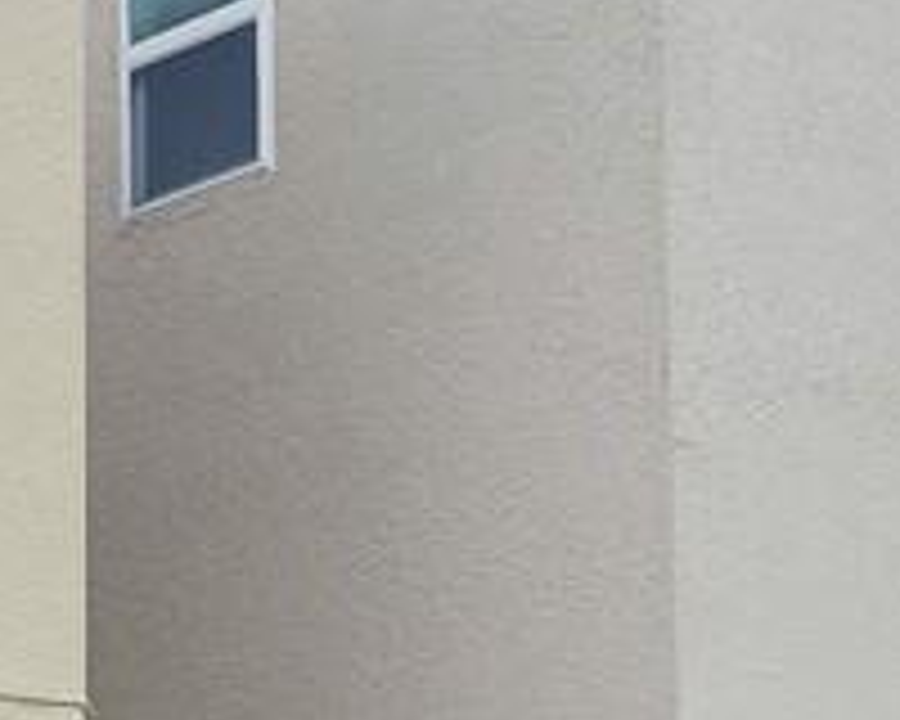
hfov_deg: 9.7
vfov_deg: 8.4
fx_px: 4795
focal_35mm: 180
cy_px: 1156
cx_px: -1089
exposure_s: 1/689
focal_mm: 6.4
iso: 50
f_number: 1.8
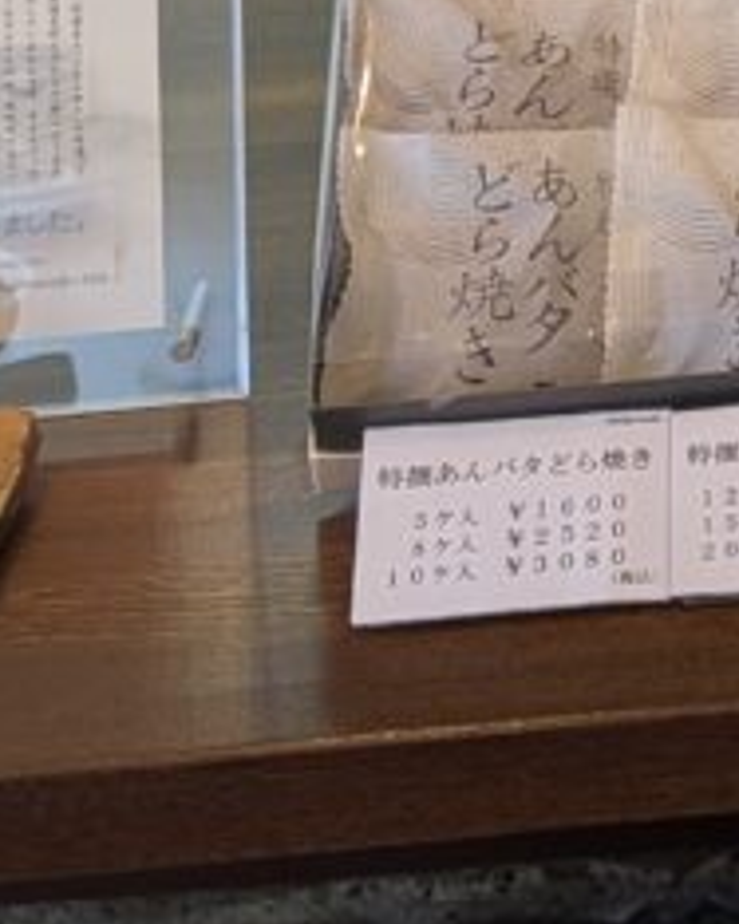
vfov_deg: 13.7
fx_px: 3502
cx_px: 1506
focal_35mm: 128
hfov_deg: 10.9
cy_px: -648
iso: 34
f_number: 1.7
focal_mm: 4.53
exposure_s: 1/100
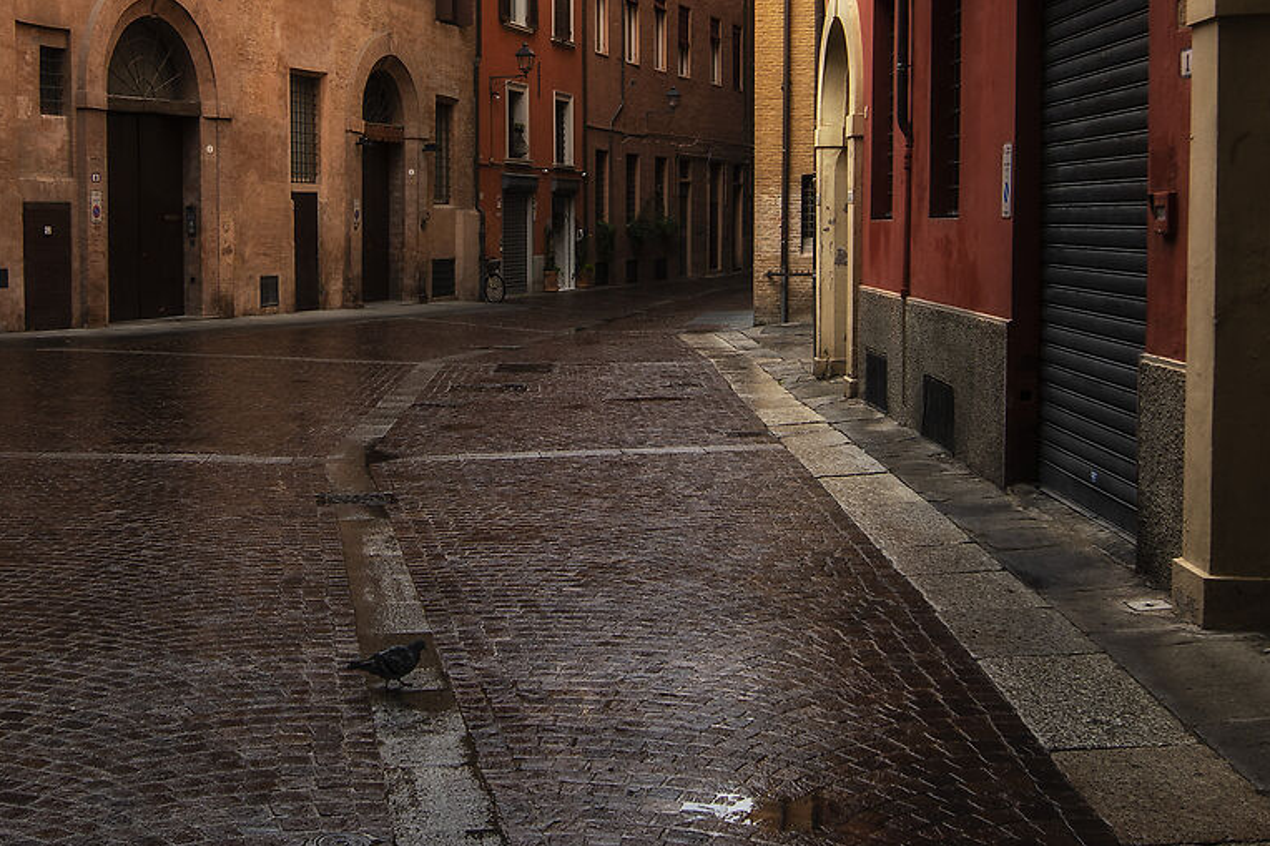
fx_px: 1552
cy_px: -55
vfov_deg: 28.1
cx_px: 489
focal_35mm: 44
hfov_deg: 44.2
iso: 64
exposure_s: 1/100
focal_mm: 14
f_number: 5
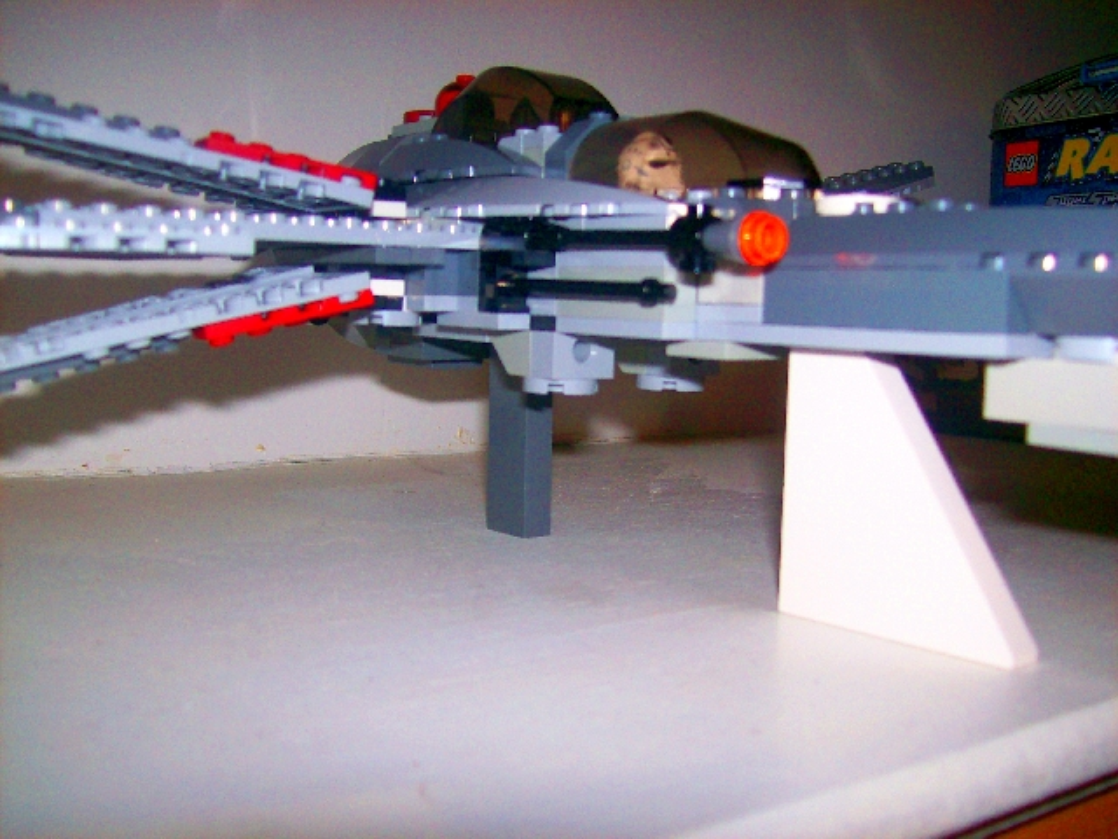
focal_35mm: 36
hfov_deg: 51.4
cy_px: 420
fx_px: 1163
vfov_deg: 39.7
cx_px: 559
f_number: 2.7
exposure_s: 1/64
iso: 80
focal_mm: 6
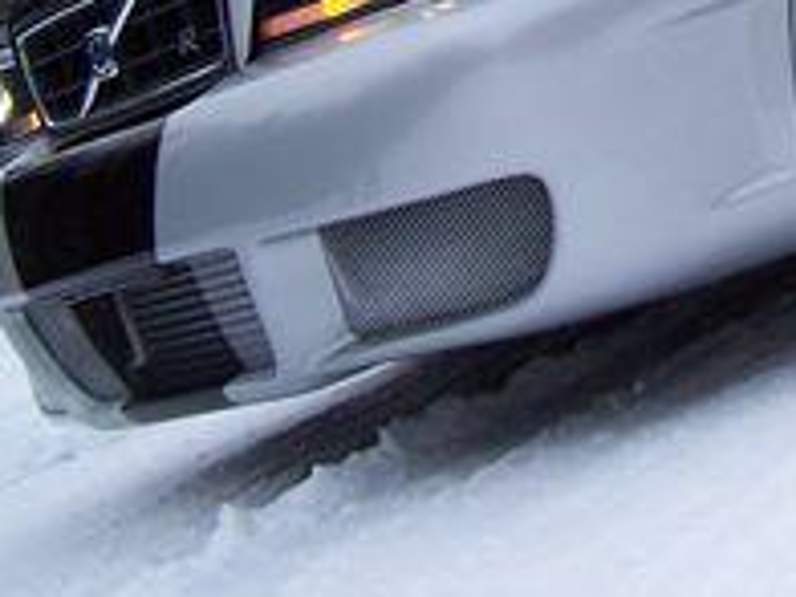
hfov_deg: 15.2
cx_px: 1003
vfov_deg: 11.4
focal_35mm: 124
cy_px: -337
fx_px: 2851
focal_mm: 6.3
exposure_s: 1/90
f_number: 2.8
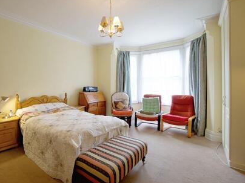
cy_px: 89
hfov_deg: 90.4
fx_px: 120
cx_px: 104
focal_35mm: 17
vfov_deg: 74.7
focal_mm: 10
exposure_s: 1/160
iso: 640
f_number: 4
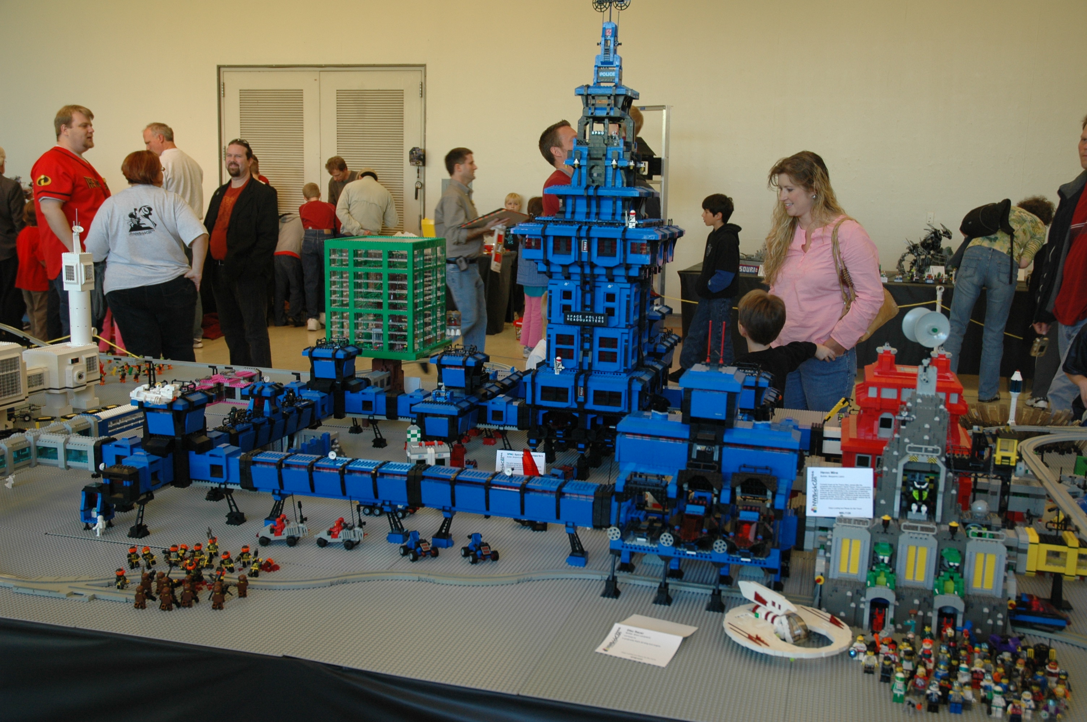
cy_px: 361
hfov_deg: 51.3
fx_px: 1131
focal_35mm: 38
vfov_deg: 35.4
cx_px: 544
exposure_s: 1/80
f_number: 4.5
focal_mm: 25
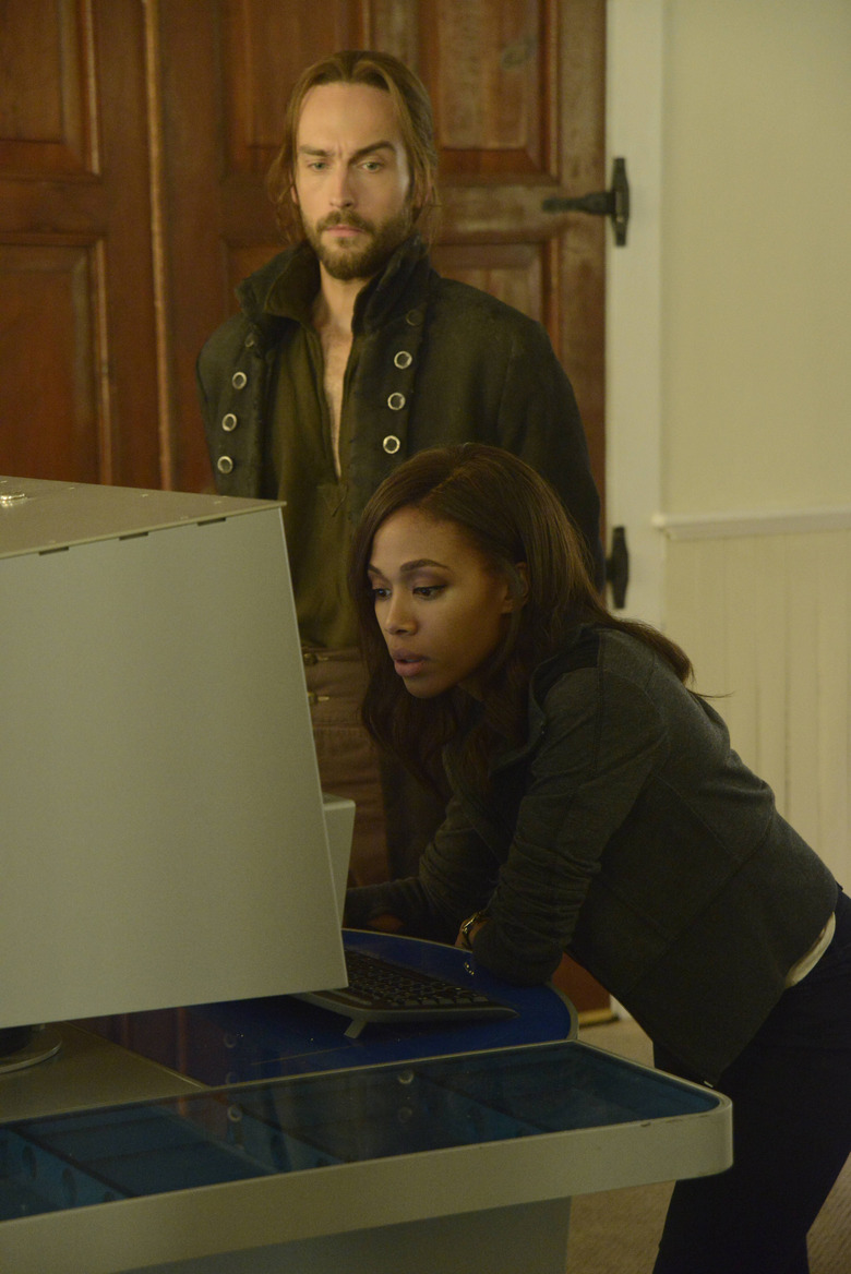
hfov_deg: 16.1
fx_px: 3010
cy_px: 637
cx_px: 426
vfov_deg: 23.9
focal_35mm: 85
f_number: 5.6
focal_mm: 85
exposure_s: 1/80
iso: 6400
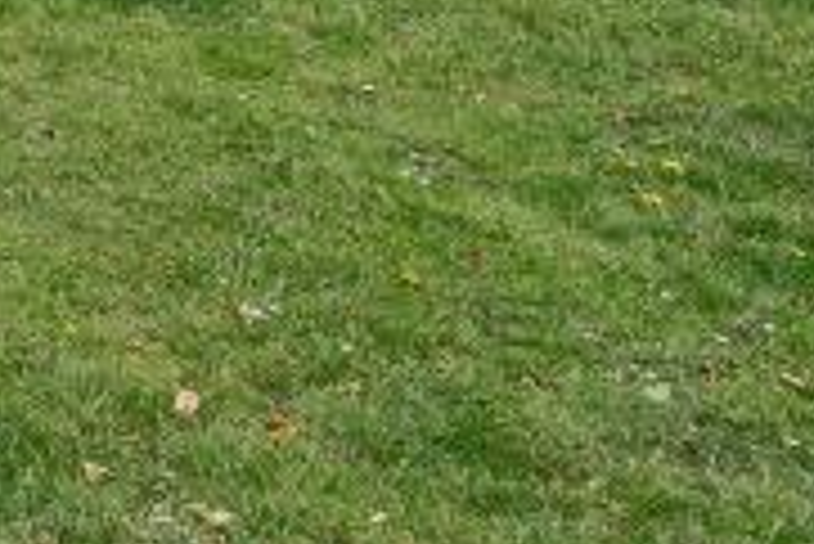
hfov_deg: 14.1
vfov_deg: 13.8
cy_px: -519
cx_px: -1241
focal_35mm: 85
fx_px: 1923
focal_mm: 15
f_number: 10
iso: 100
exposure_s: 1/125
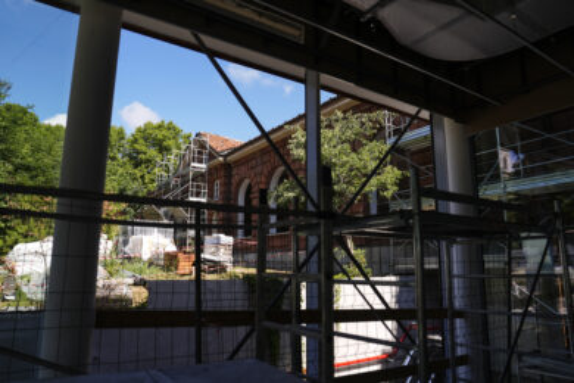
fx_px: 383
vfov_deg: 53.1
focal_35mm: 24
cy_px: 192
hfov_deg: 73.7
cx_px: 287
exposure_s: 1/2000
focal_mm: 24
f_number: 2.8
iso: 125
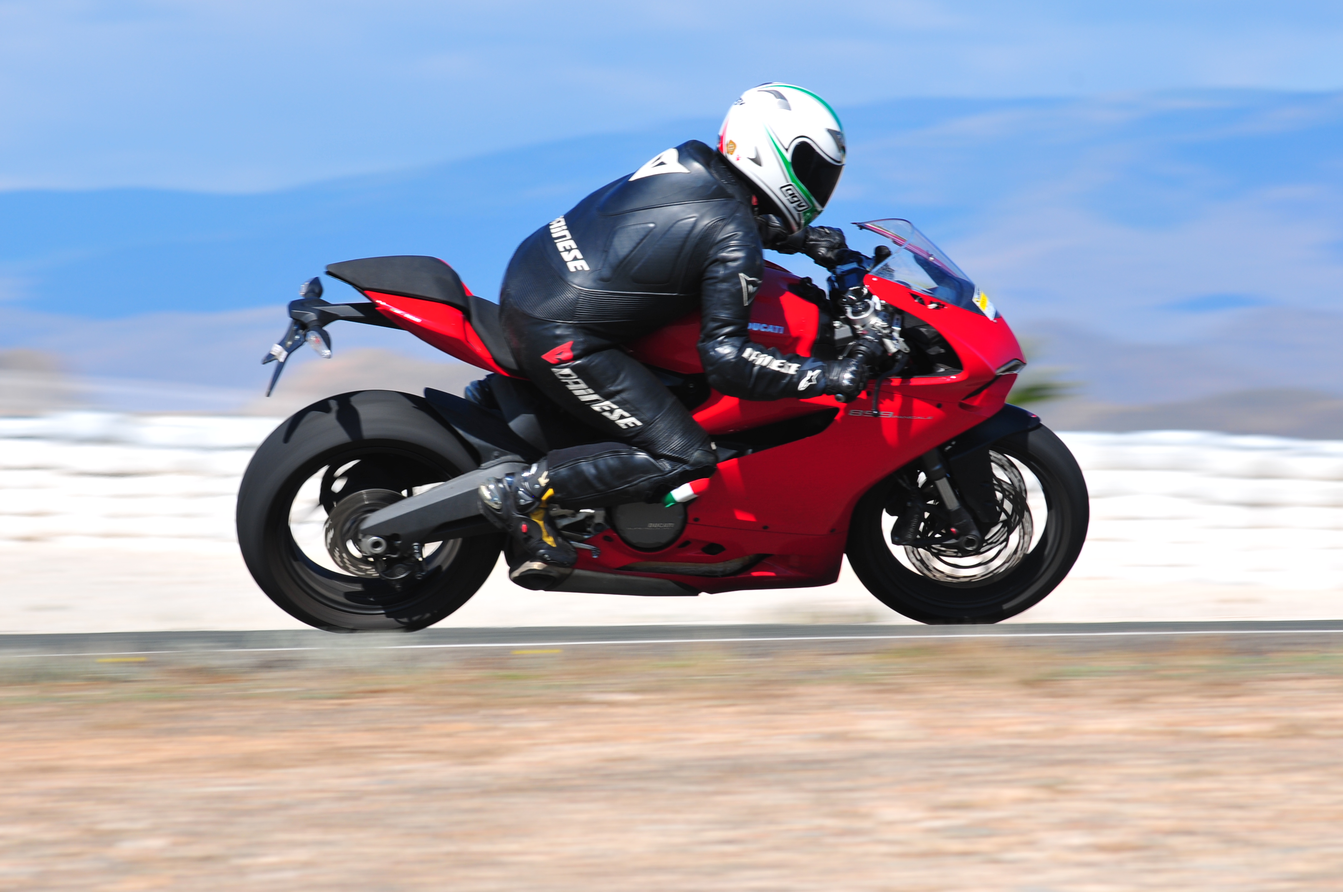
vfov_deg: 4.6
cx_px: 672
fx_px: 11178
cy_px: 446
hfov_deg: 6.9
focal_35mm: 300
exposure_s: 1/200
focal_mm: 200
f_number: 9
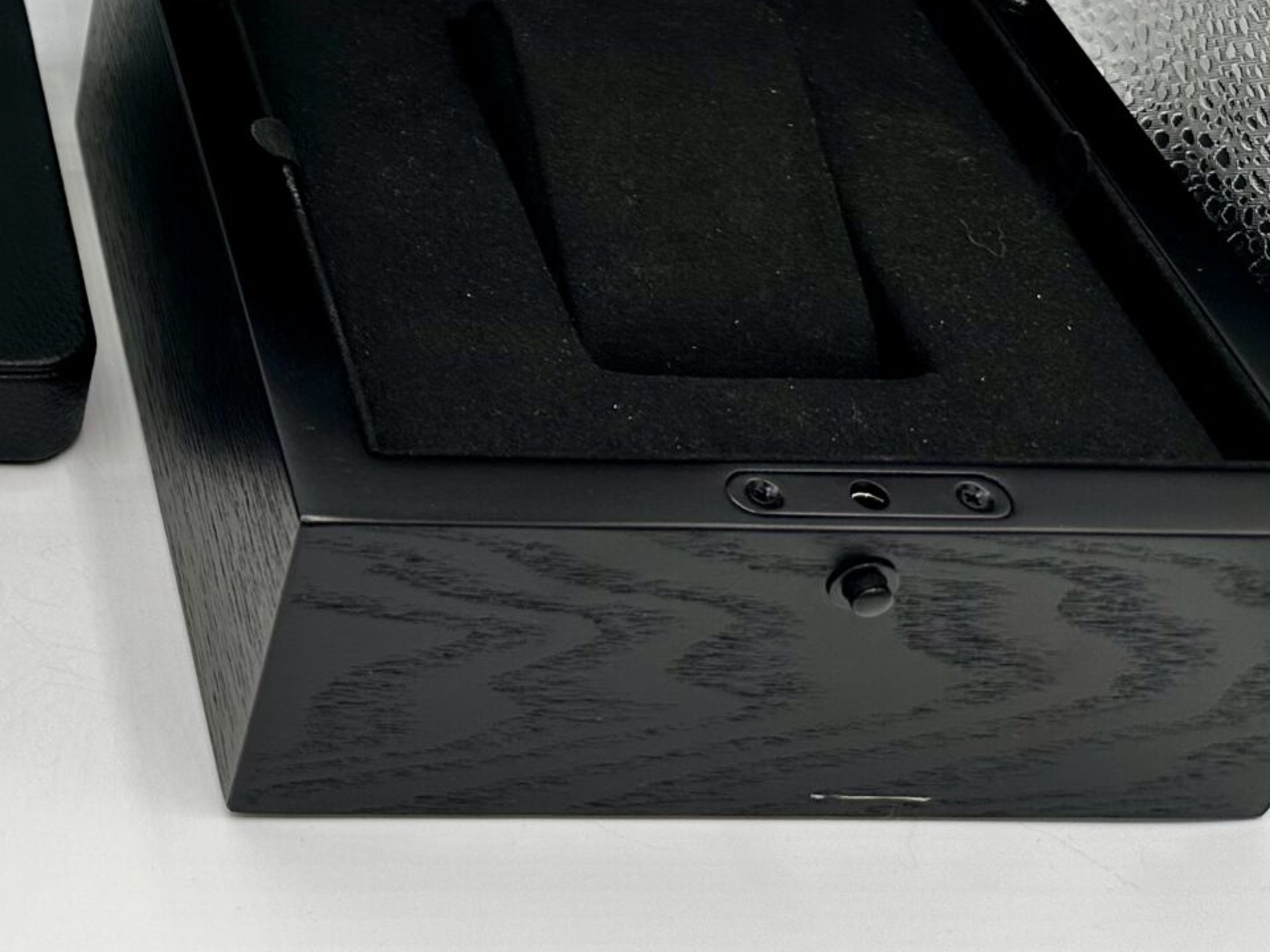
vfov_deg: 21.6
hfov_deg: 26.4
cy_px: -124
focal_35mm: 64
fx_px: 2348
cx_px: -306
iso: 80
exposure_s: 1/435
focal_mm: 6.86
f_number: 1.78
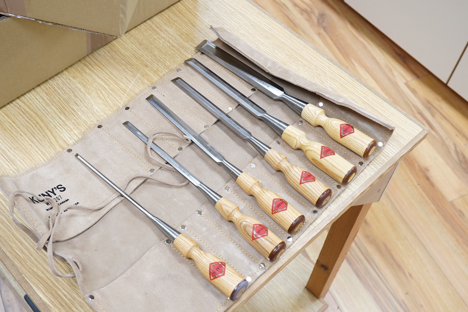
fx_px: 585
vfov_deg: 29.9
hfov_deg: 43.6
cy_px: 156
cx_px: 234
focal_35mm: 45
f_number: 5.6
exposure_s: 1/100
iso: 2500
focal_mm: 30
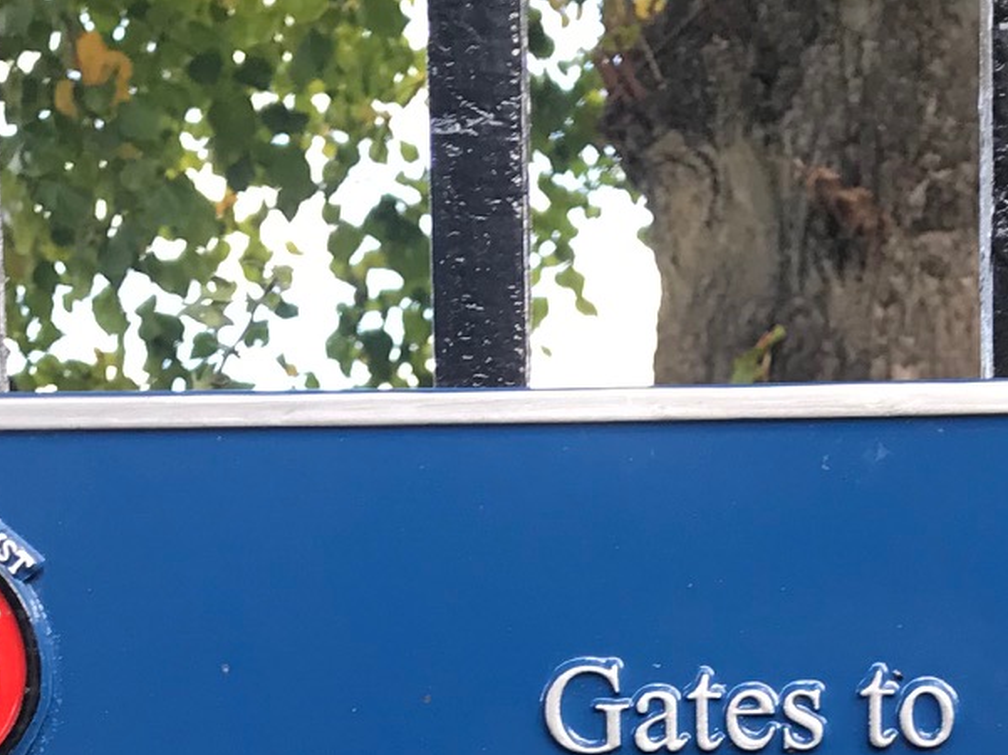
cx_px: 673
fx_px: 2736
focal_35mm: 94
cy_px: 1132
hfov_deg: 20.8
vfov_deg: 14.6
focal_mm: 3.99
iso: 20
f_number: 1.8
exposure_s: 1/130
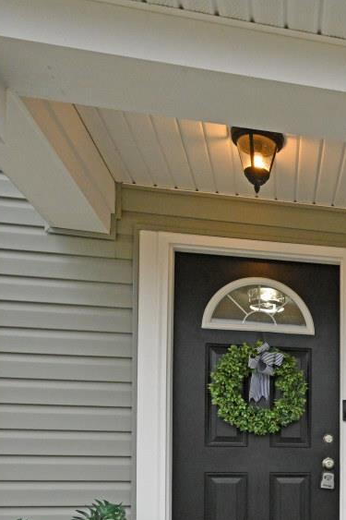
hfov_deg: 28.9
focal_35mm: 40
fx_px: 577
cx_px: 415
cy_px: 461
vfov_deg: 44.4
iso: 2800
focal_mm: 15
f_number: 13
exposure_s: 1/250
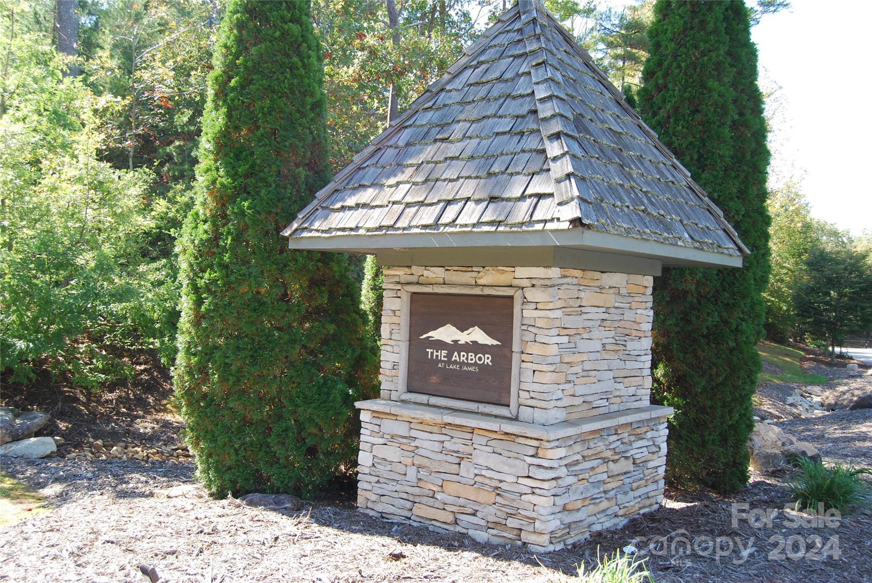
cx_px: 436
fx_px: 800
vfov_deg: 40.1
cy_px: 292
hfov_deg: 57.2
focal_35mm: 33
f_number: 5
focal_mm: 22
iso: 200
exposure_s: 1/100
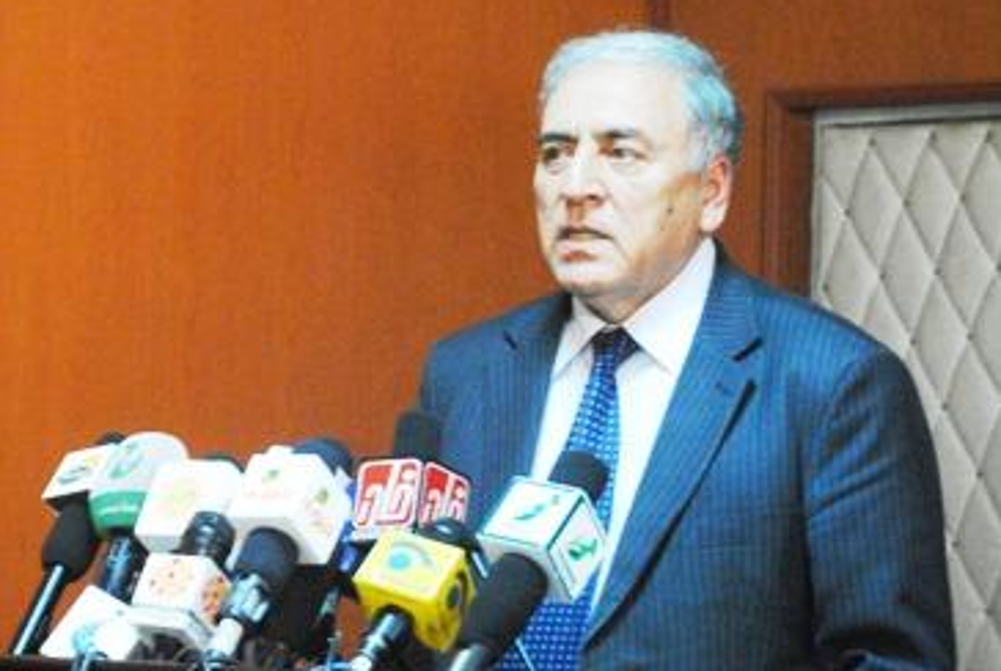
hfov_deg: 14.1
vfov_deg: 9.5
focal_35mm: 145
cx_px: 217
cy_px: 446
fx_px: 4035
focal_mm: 55
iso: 1600
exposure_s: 1/20
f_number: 5.6
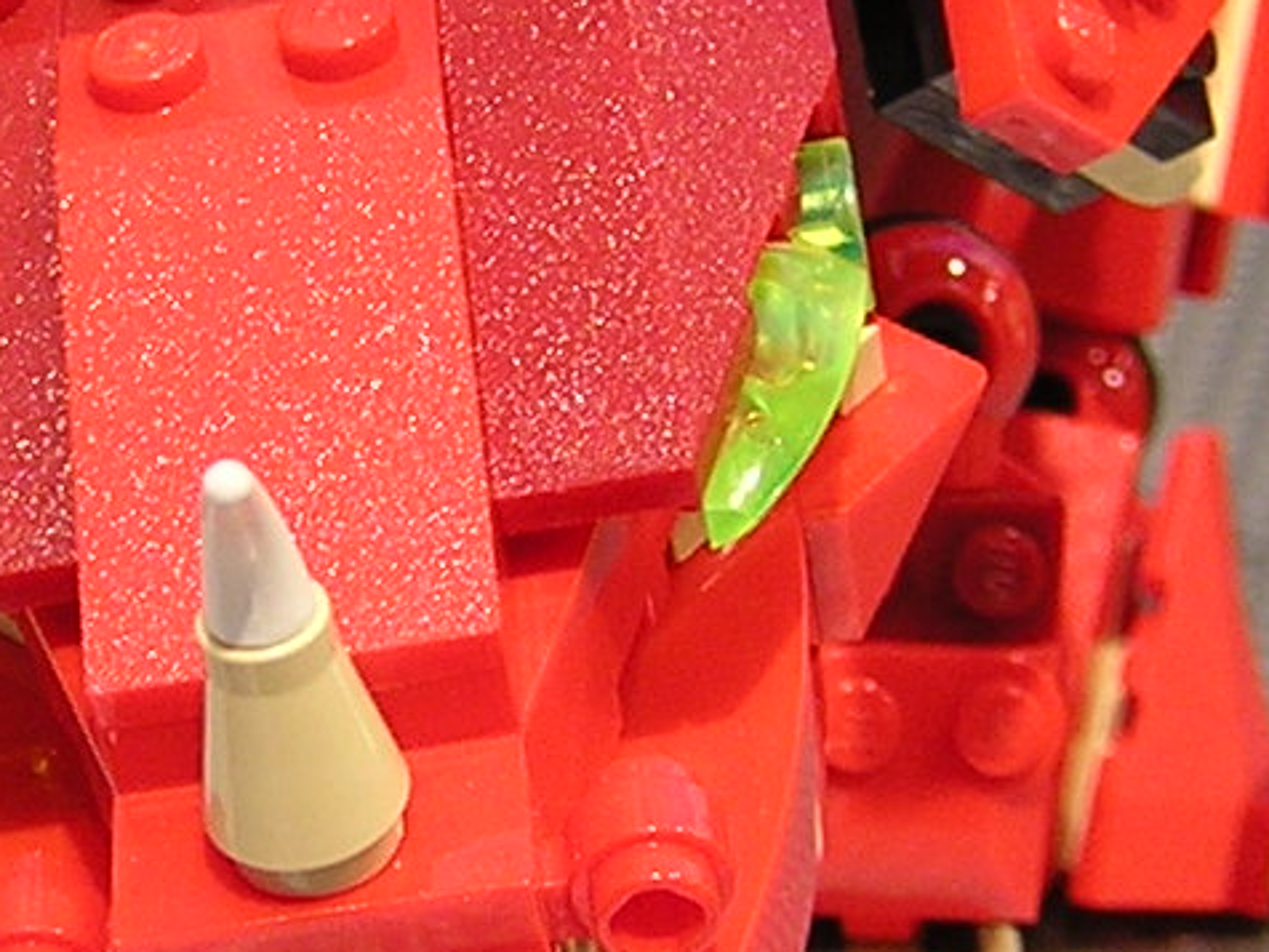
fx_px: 4436
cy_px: 243
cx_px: 355
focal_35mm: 121
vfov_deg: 12.2
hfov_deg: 16.2
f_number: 2.6
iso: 168
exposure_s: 1/3.6
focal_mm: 4.7
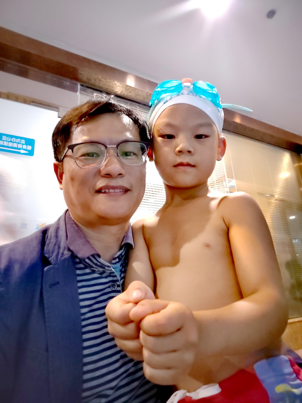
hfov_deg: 81.7
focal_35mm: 15
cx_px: 151
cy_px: 202
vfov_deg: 98.2
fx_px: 174
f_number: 2.2
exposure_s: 1/16.7
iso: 6471
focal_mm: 2.87
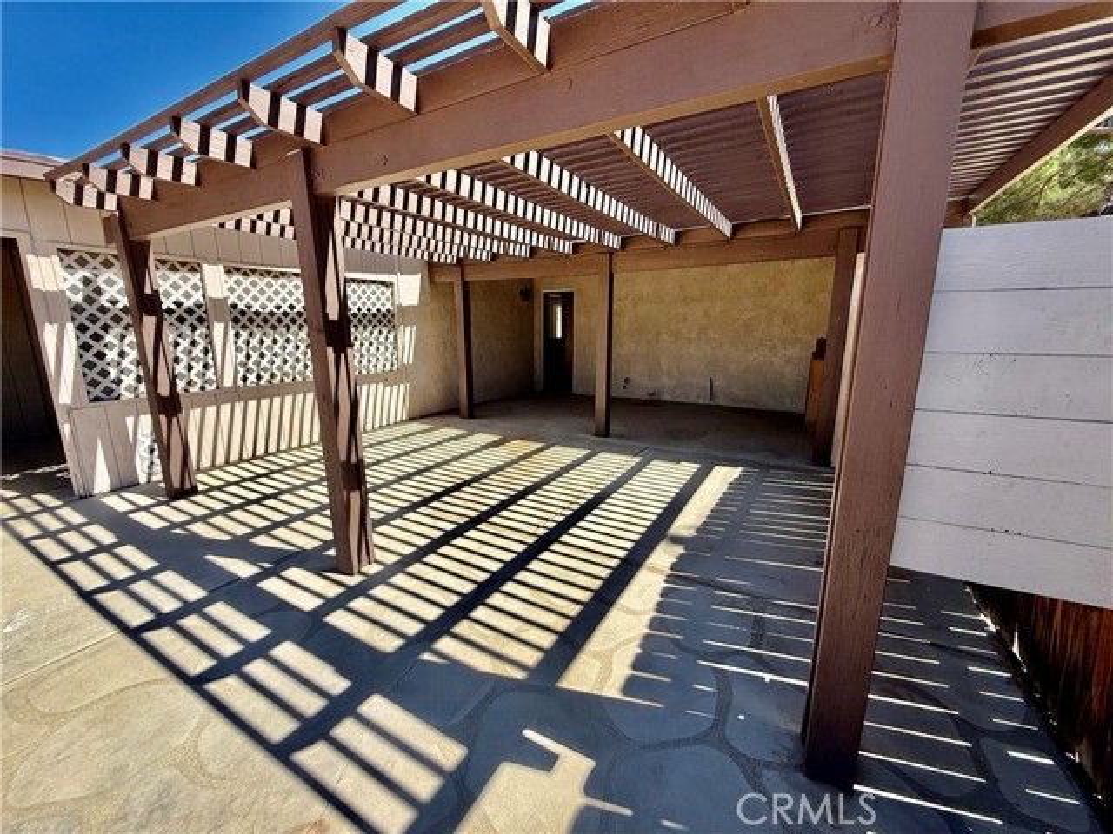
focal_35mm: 14
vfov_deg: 85.7
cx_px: 556
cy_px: 417
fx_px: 450
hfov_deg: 102.1
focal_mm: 2.22
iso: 50
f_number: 2.2
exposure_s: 1/1848
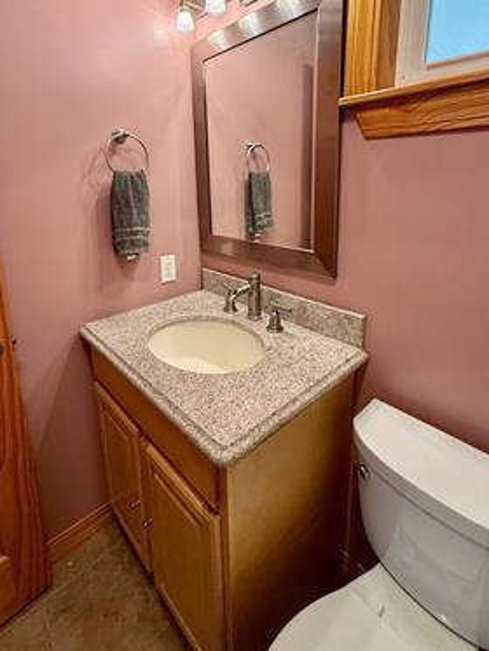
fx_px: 339
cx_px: 244
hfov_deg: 71.6
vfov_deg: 86.3
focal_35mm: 18
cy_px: 251
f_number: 2.2
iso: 250
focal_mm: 2.22
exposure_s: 1/60
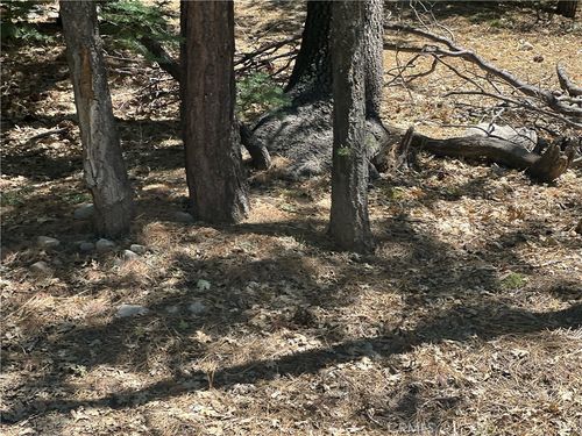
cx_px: 291
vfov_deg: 19.1
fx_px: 1295
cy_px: 218
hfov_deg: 25.3
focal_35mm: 77
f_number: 2.8
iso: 20
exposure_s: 1/121
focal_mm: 9
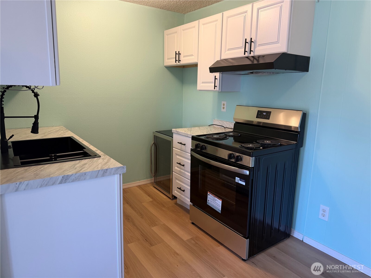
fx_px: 257
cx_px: 186
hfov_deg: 71.6
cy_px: 139
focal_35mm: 24
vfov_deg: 56.8
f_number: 1.78
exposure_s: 1/120
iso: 160
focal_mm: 6.76
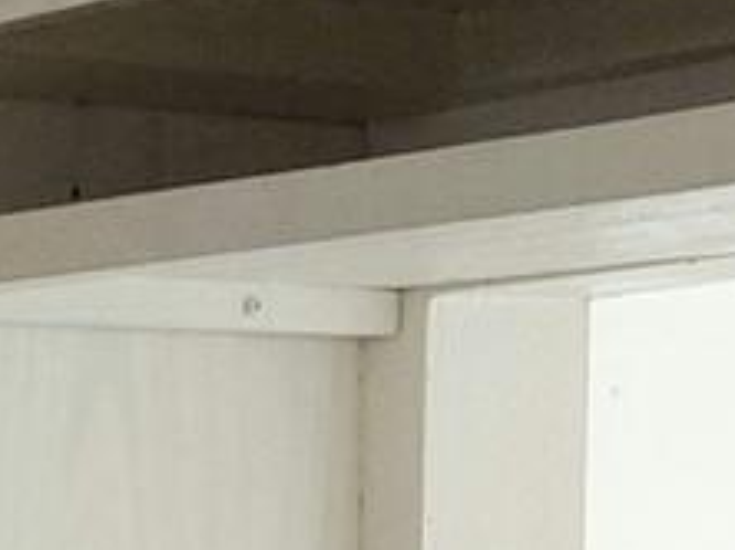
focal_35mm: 202
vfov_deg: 7.1
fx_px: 4284
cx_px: -808
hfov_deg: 9.1
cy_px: 1097
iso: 50
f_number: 1.9
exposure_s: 1/60.2
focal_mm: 2.91
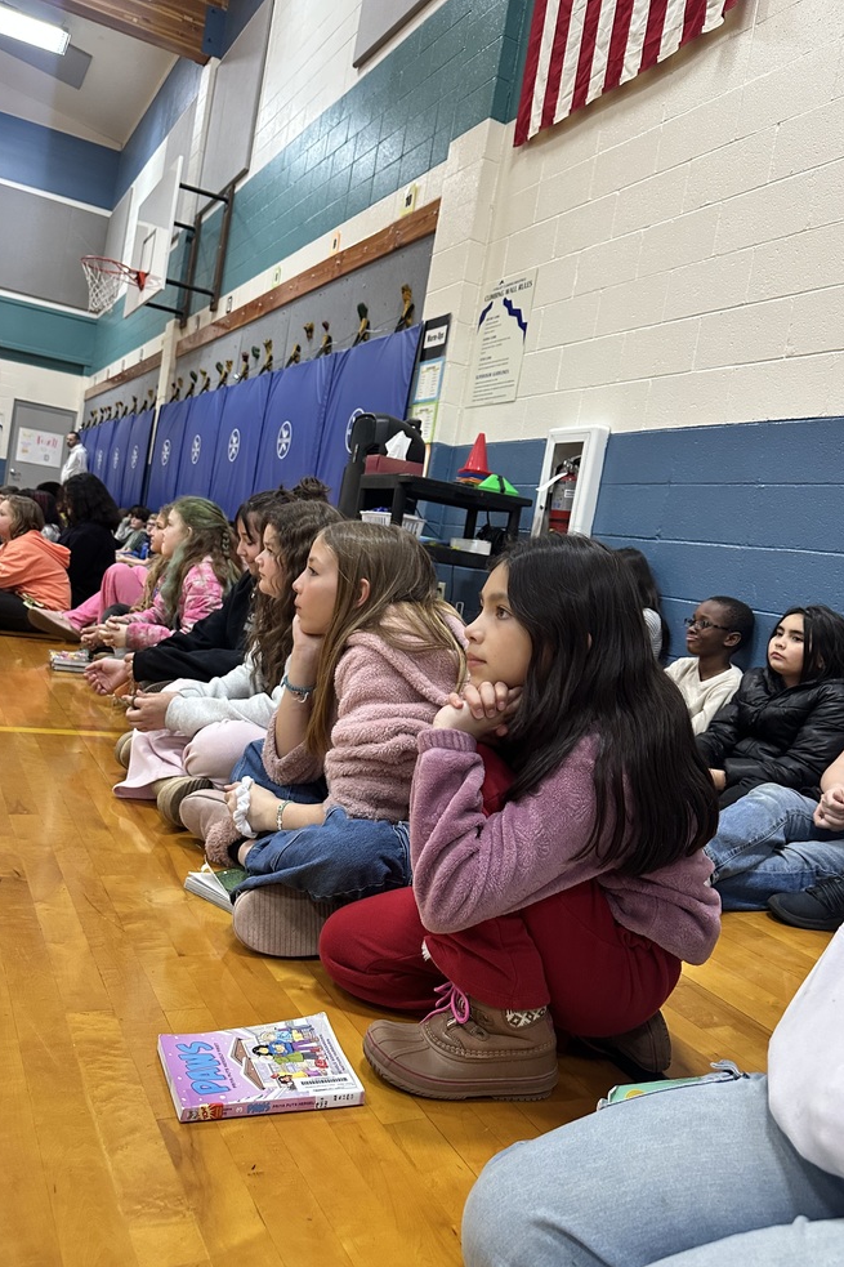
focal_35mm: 26
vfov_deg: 69.4
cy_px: 608
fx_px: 915
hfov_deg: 49.5
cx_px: 394
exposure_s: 1/60
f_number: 1.78
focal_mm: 6.86
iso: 320
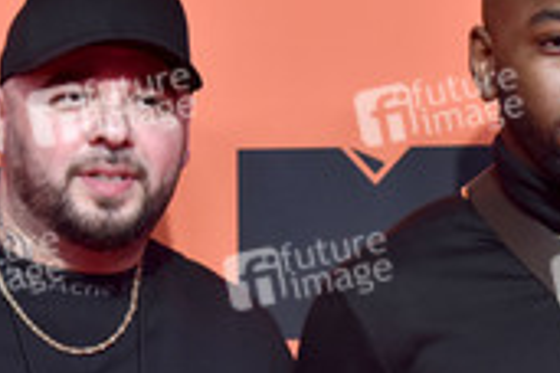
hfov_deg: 7.0
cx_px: 352
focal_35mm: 296
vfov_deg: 4.6
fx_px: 4604
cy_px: 353
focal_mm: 112
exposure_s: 1/250
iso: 2000
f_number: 4.5
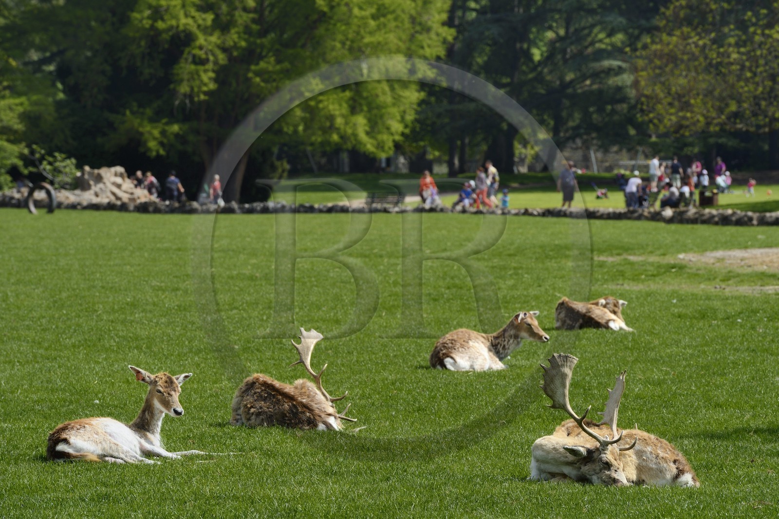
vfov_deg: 6.9
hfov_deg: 10.3
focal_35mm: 200
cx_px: 390
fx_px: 4327
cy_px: 260
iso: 200
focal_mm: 200
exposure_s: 1/320
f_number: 11
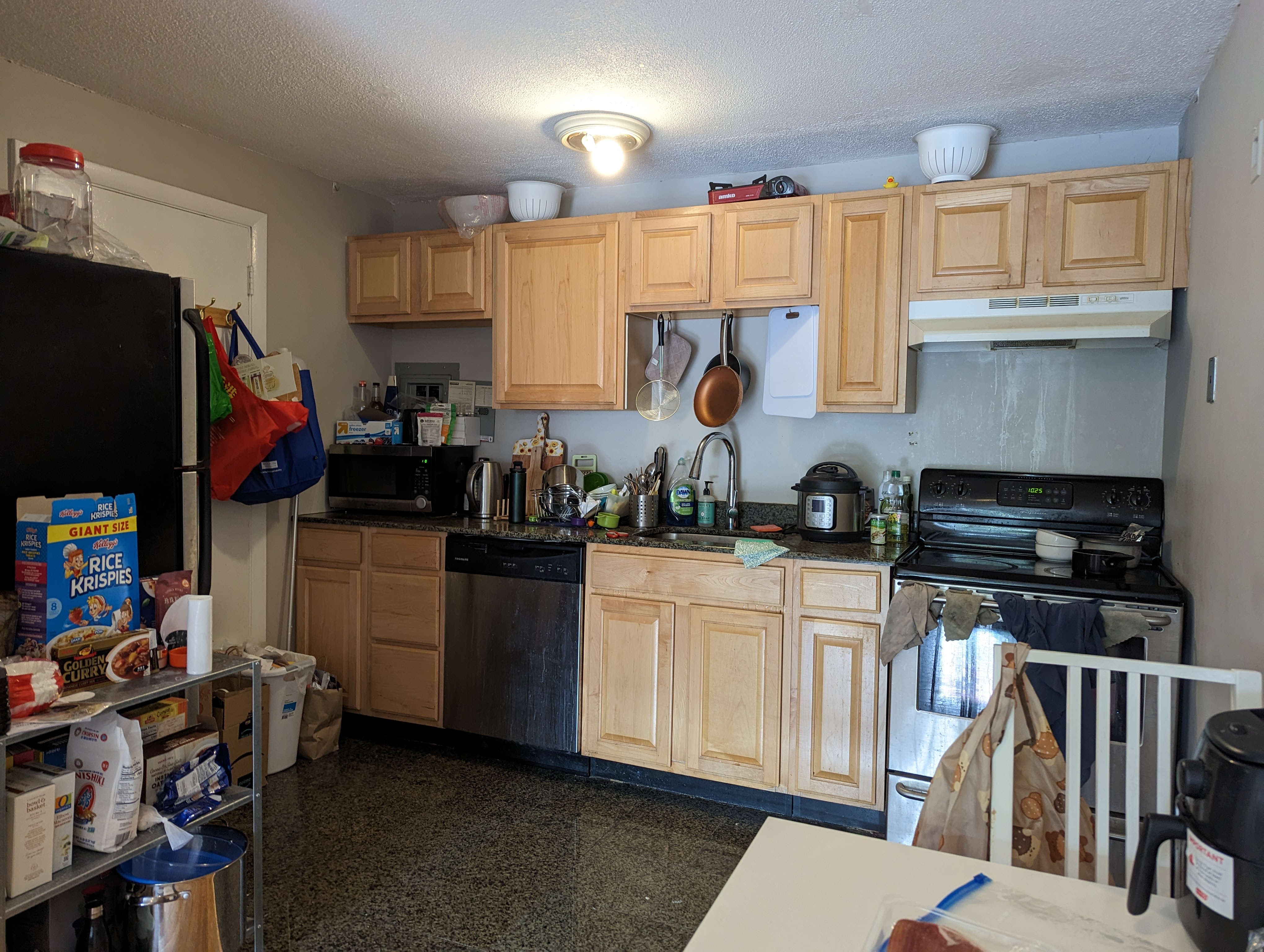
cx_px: 632
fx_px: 878
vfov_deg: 56.9
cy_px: 476
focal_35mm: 24
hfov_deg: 71.5
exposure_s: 1/27
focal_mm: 6.81
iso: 264
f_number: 1.85
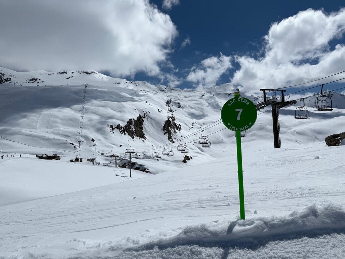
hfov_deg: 71.6
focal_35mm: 24
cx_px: 172
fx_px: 239
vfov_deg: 56.8
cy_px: 130
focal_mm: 6.76
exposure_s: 1/55556
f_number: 1.78
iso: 80
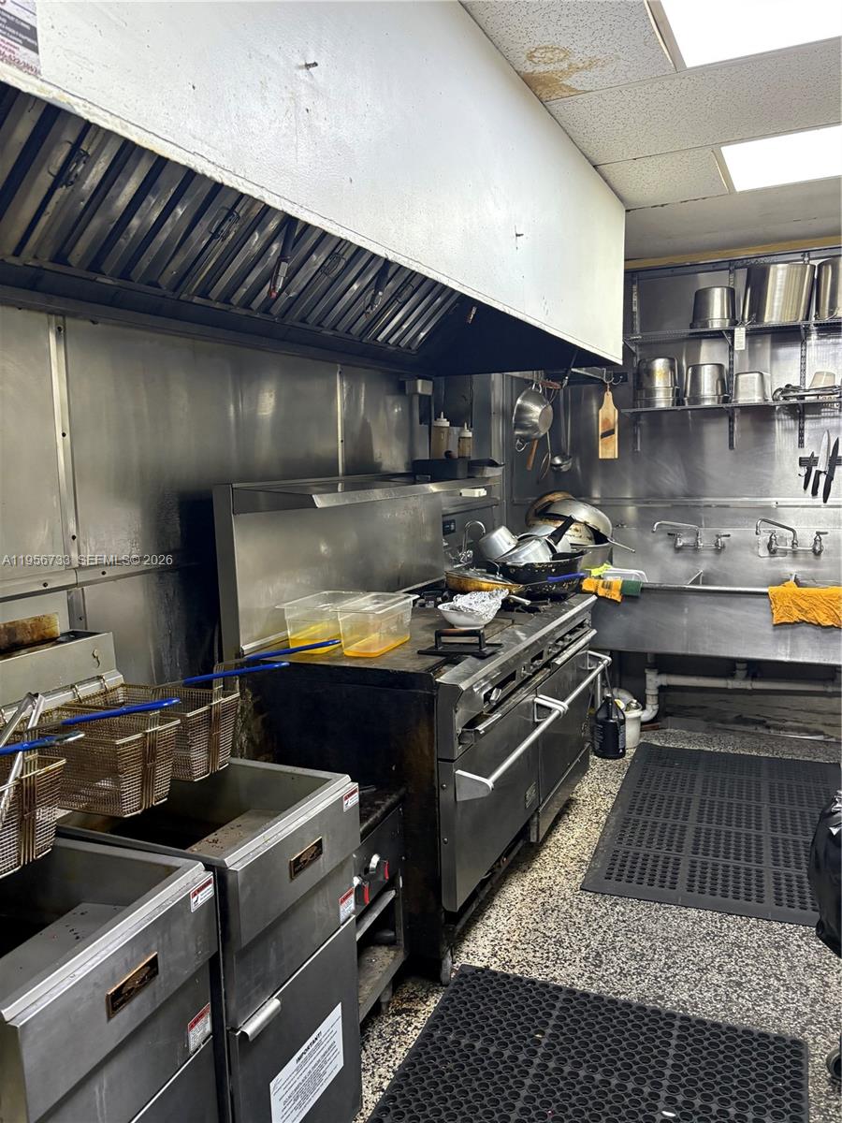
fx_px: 843
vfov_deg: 67.3
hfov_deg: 53.1
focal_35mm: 26
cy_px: 562
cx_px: 421
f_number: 1.6
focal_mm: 5.96
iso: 250
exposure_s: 1/60
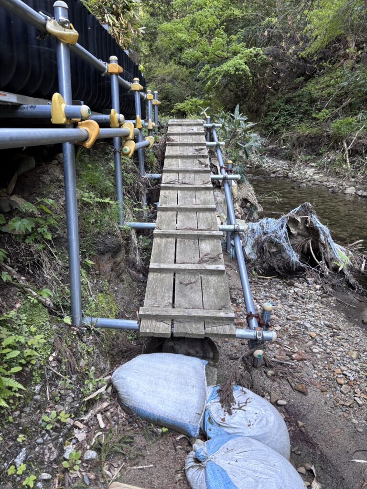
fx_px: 368
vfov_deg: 67.3
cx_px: 184
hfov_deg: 53.1
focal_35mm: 26
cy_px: 244
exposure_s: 1/121
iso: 64
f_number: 1.6
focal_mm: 5.96
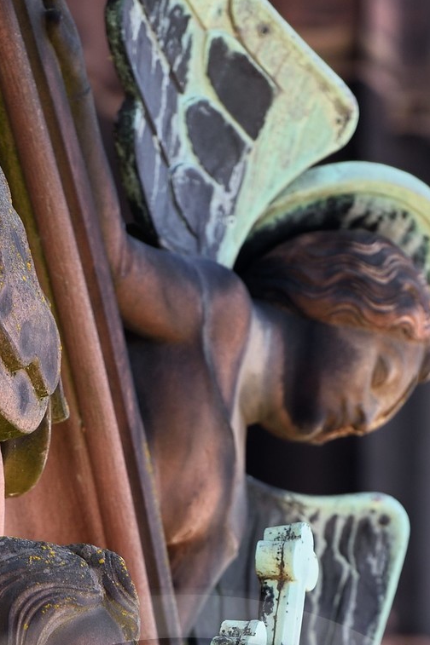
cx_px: 186
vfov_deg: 3.2
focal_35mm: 635
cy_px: 993
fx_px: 11387
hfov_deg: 2.2
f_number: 4
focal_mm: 200
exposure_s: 1/320
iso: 200
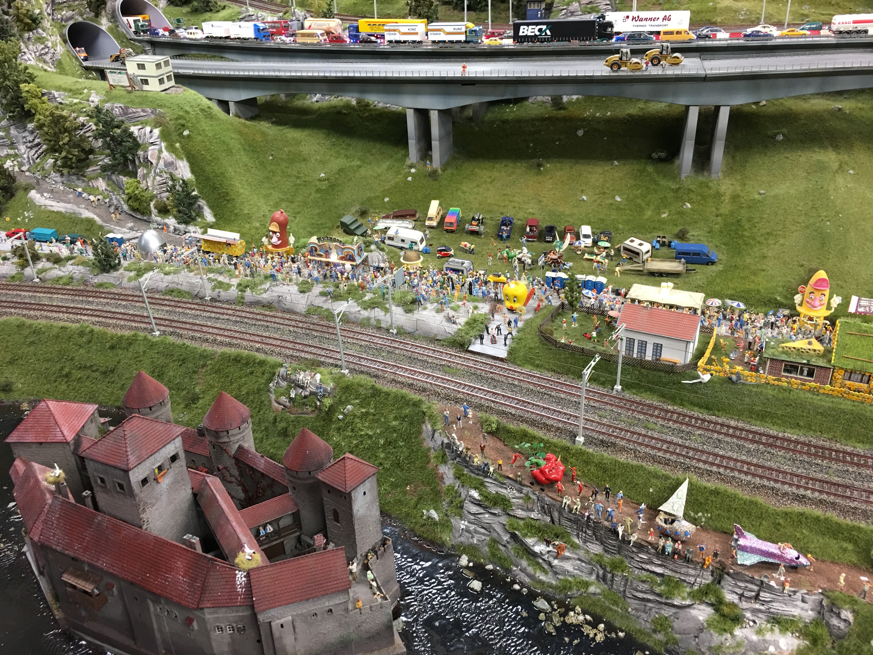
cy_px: 328
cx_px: 436
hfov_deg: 61.7
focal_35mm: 29
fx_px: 731
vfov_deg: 48.2
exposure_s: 1/17
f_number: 2.2
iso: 64
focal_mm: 4.15
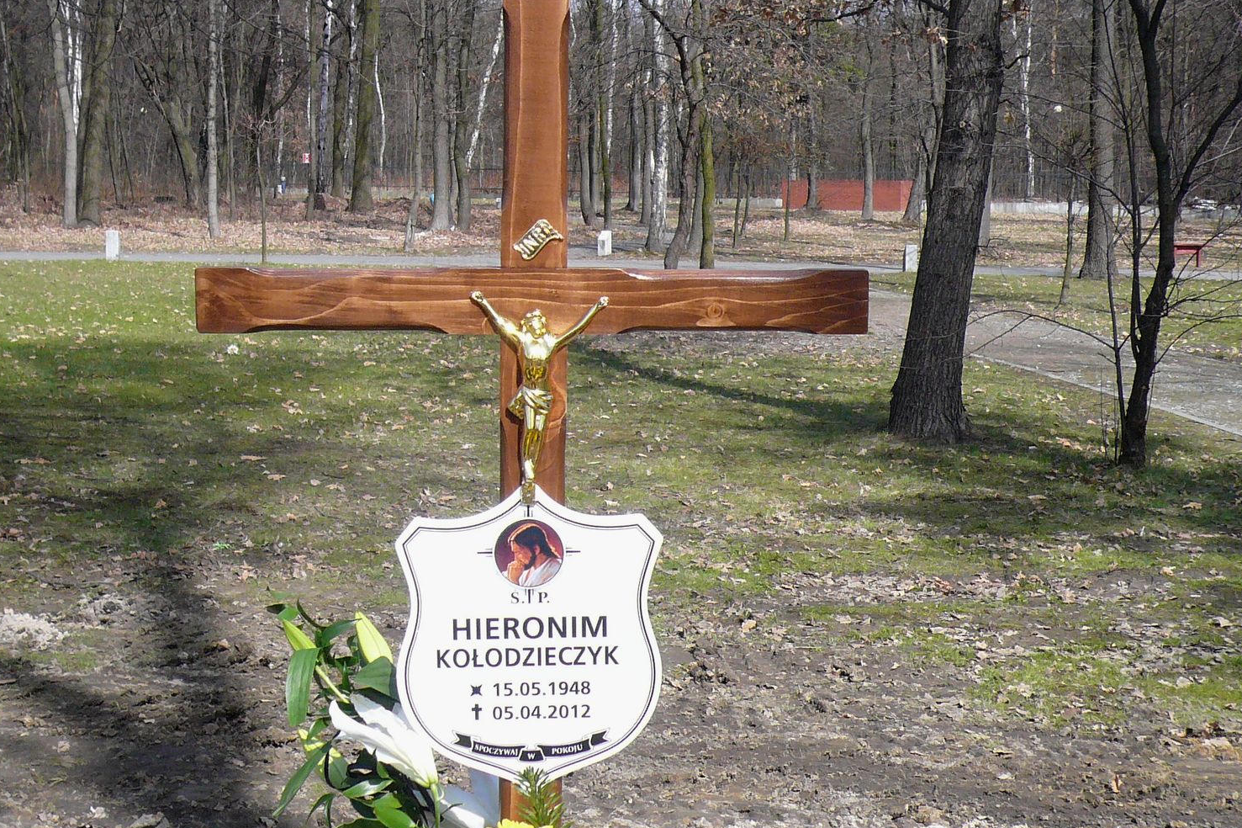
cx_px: 621
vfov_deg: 24.2
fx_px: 1931
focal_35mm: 56
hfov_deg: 35.6
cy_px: 418
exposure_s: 1/800
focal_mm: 5.7
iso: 100
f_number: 3
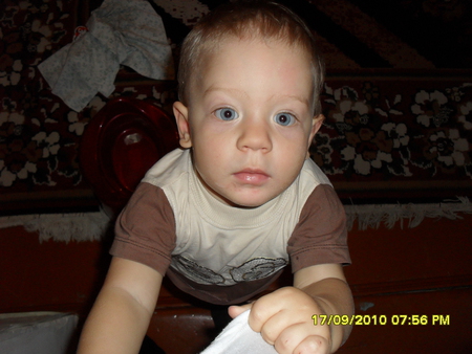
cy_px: 177
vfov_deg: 40.7
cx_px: 236
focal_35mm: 35
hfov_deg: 52.6
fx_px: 477
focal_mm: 6.3
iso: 200
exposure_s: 1/45
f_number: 3.2
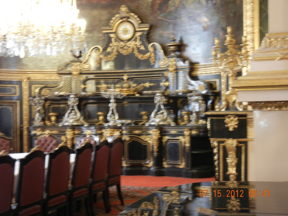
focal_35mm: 59
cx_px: 144
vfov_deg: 24.8
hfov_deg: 32.7
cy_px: 108
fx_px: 491
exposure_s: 1
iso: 340
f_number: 4
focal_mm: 10.6
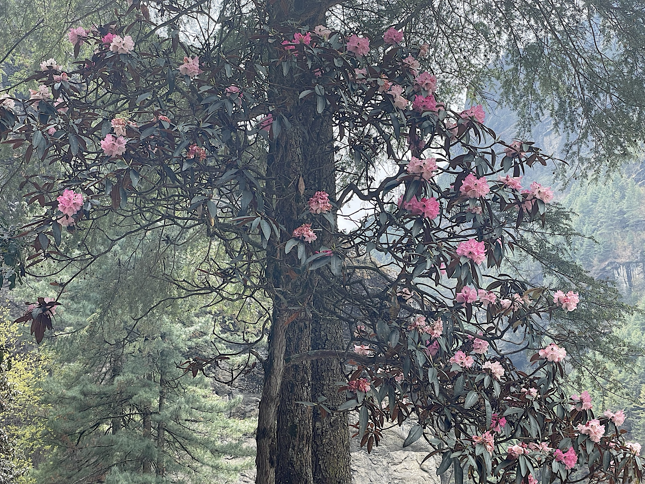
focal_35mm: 52
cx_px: 322
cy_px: 242
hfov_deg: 36.8
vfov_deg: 28.0
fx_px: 969
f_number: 2
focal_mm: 6
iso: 25
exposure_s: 1/322
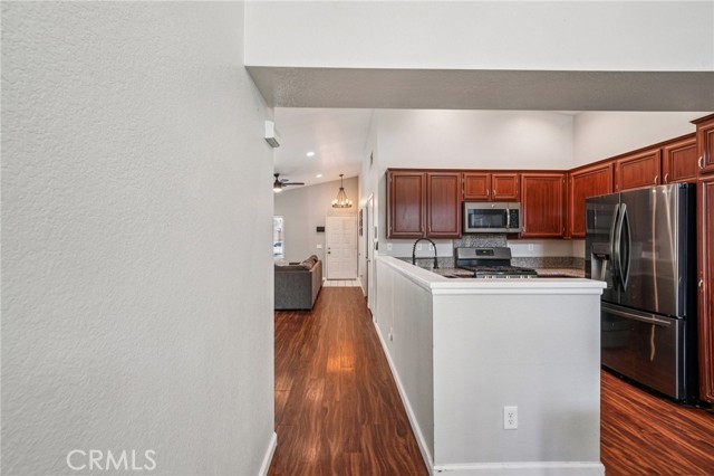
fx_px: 278
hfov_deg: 104.3
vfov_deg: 81.1
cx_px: 357
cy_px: 238
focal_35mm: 14
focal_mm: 14
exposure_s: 1/13
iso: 400
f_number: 8
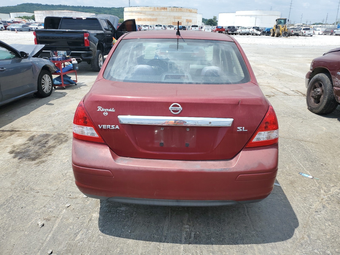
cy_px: 128
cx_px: 170
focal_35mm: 26
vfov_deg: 53.1
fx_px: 255
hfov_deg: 67.3
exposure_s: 1/2500
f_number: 1.5
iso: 50
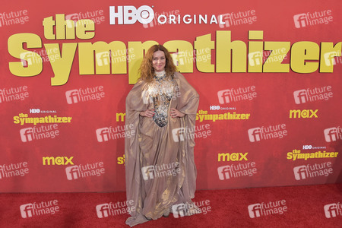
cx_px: 171
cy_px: 114
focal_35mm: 28
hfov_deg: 65.5
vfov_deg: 46.4
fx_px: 266
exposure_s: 1/1250
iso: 1250
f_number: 6.3
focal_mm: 28
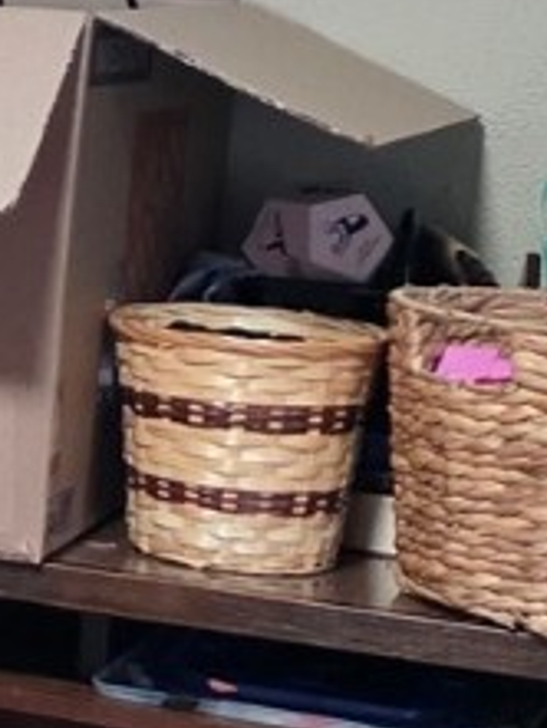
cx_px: -764
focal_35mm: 160
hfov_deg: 8.5
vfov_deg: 12.3
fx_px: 3368
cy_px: 287
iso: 1250
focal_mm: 6.25
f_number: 1.7
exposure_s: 1/120
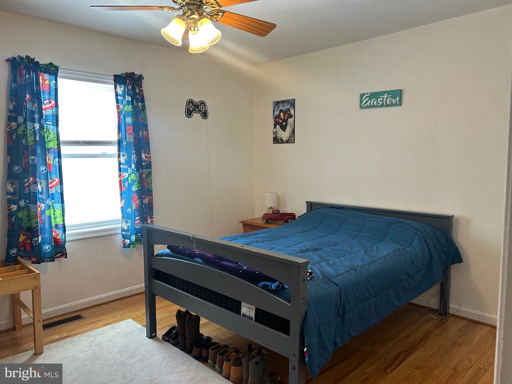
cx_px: 256
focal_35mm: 26
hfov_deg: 67.3
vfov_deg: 53.1
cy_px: 192
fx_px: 385
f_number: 1.5
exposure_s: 1/120
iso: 125
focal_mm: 5.7
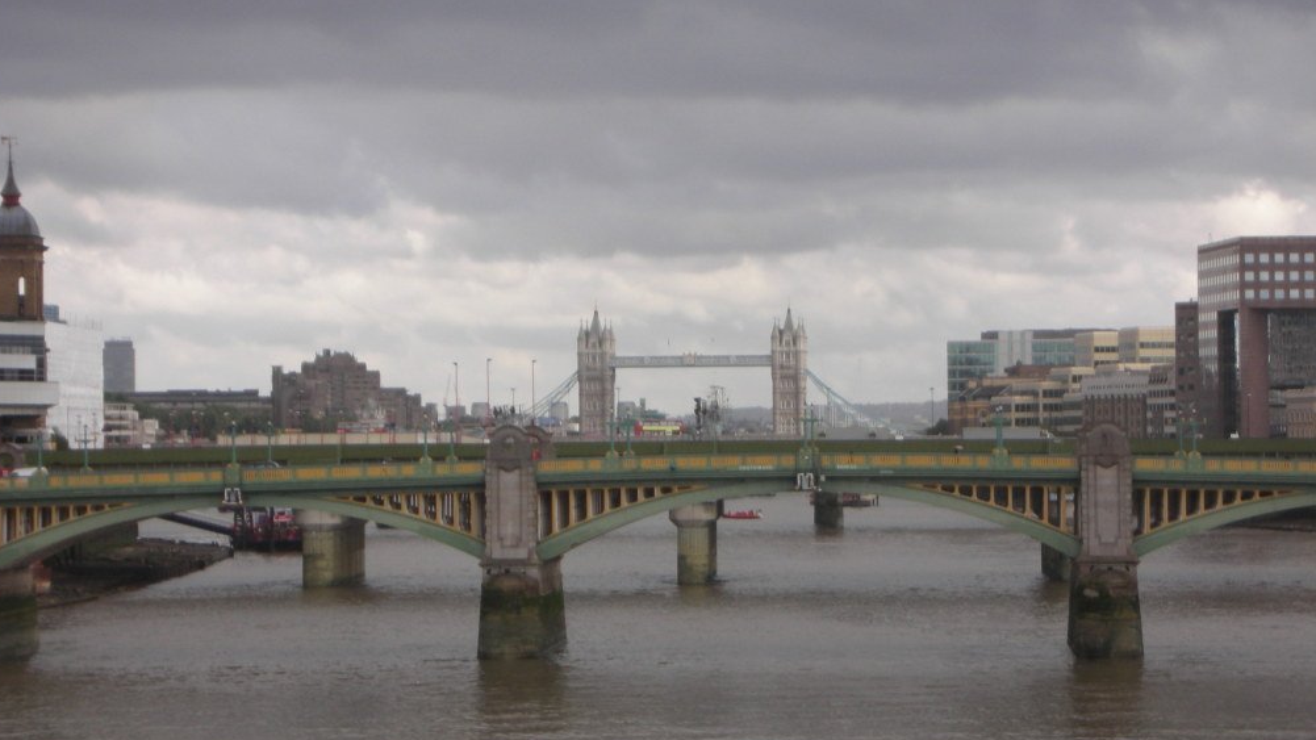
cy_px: 334
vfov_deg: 10.4
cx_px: 653
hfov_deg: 18.3
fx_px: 4083
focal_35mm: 117
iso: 50
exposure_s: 1/130
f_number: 5.4
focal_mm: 17.4
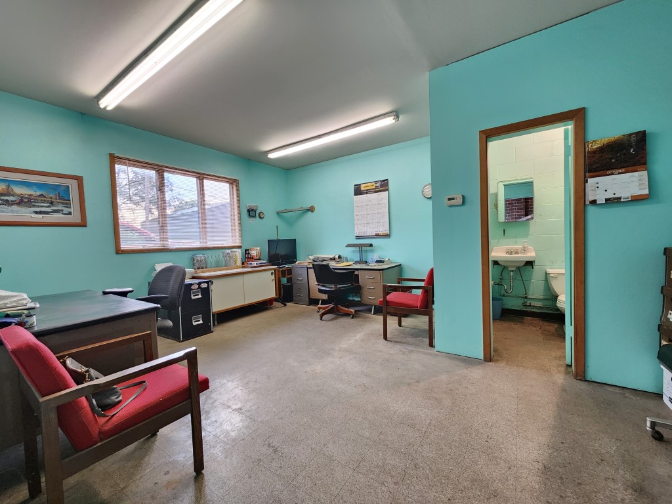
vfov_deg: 89.9
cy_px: 252
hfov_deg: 106.2
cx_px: 336
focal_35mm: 13
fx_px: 252
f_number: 2.2
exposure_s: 1/60
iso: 400
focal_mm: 2.2
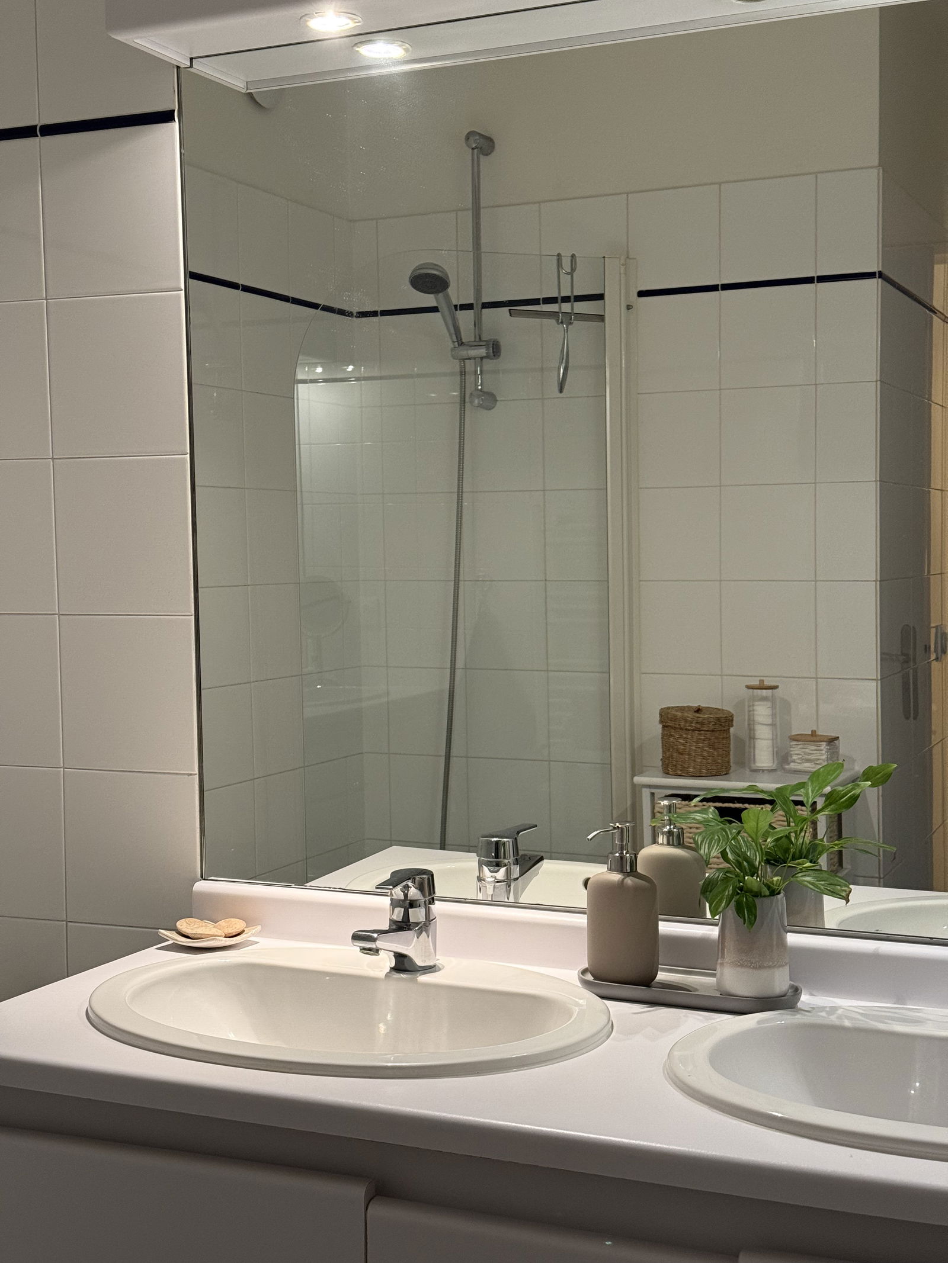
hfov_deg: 30.3
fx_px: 1753
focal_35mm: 48
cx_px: 474
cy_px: 632
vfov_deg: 39.7
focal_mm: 6.76
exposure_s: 1/33
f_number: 1.78
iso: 200
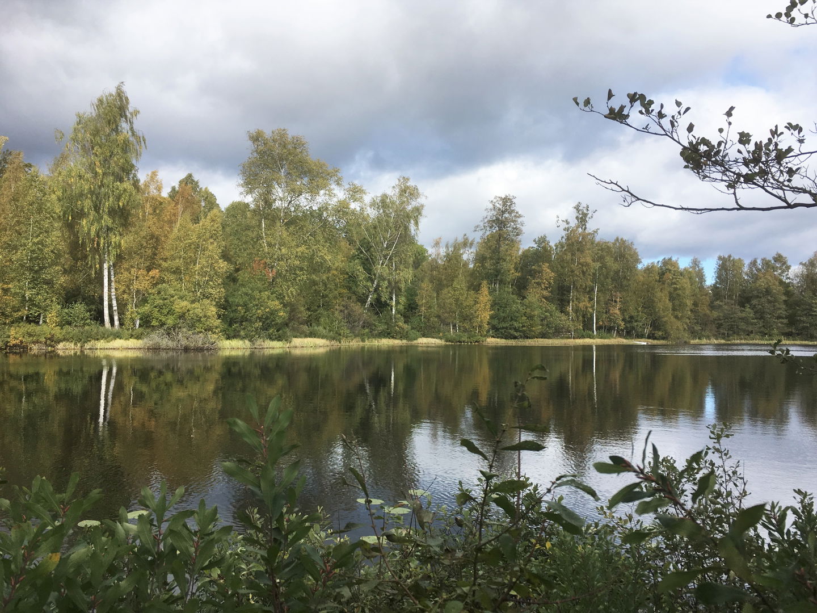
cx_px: 408
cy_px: 306
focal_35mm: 29
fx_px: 684
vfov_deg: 48.2
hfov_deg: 61.7
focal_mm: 4.15
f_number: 2.2
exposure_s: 1/864
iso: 25
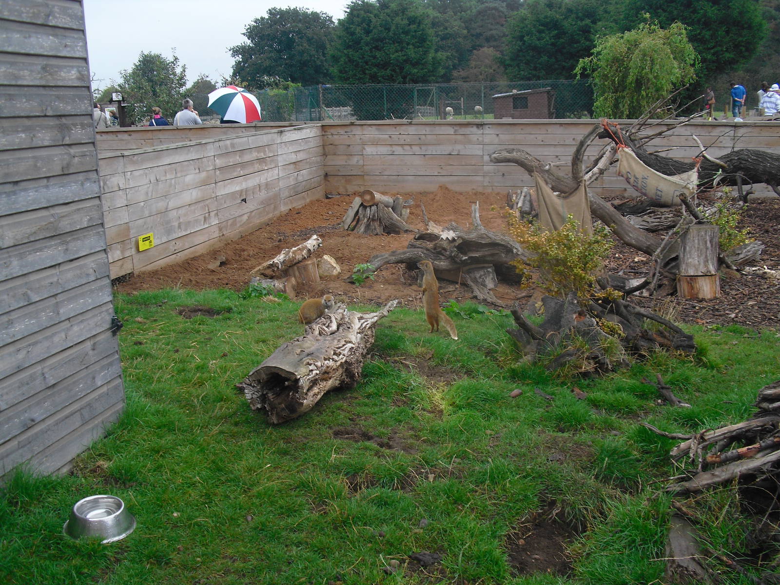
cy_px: 292
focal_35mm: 36
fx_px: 811
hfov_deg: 51.4
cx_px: 390
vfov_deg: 39.7
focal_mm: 6.3
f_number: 3.1
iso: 100
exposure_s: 1/160
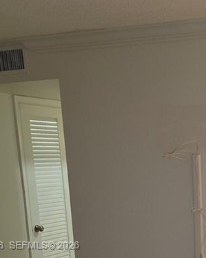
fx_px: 549
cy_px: 246
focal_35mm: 72
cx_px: 262
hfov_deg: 19.7
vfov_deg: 25.4
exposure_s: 1/30
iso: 100
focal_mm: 6.3
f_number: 1.7
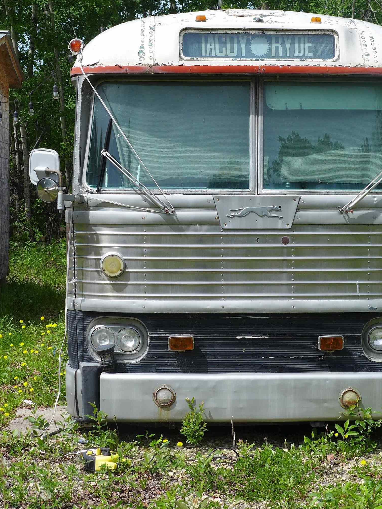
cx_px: 231
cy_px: 251
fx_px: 1074
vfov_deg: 26.7
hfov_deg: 20.1
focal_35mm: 73
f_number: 2.8
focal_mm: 9.8
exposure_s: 1/1000
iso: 80
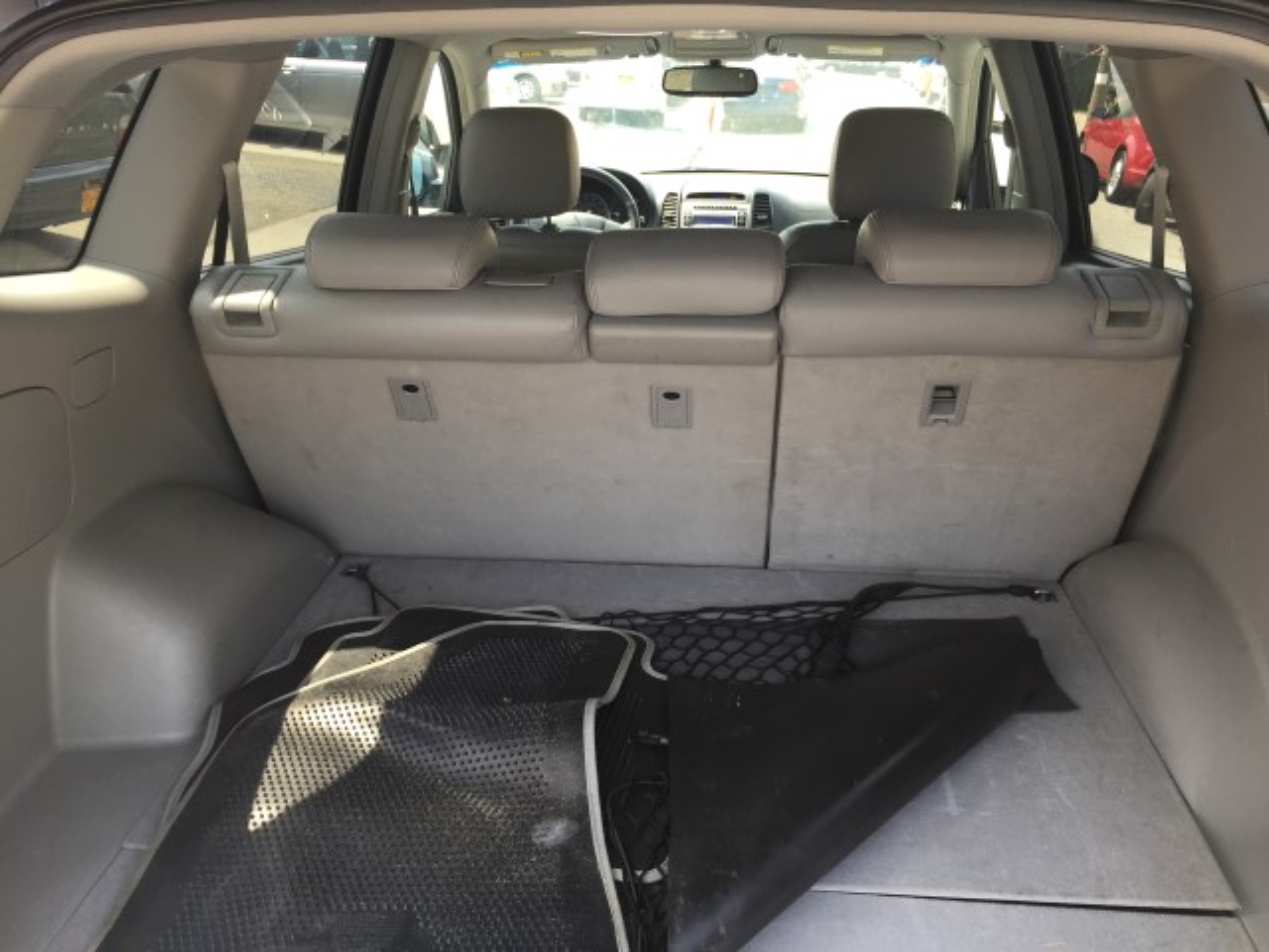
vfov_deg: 48.2
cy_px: 476
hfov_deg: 61.7
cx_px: 634
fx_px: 1063
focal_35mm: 29
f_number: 2.2
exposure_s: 1/120
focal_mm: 4.15
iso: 40
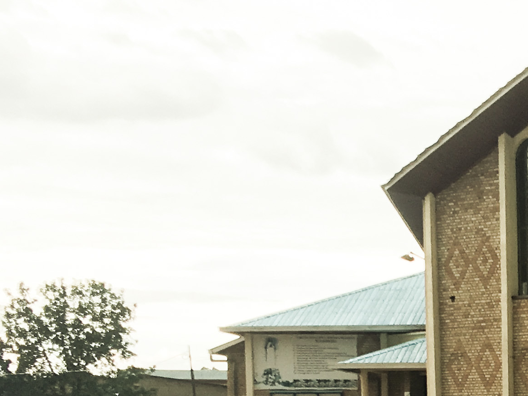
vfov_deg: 14.0
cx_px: 707
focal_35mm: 101
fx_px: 1540
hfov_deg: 18.0
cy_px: 528
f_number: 2.2
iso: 25
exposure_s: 1/375
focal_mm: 4.15
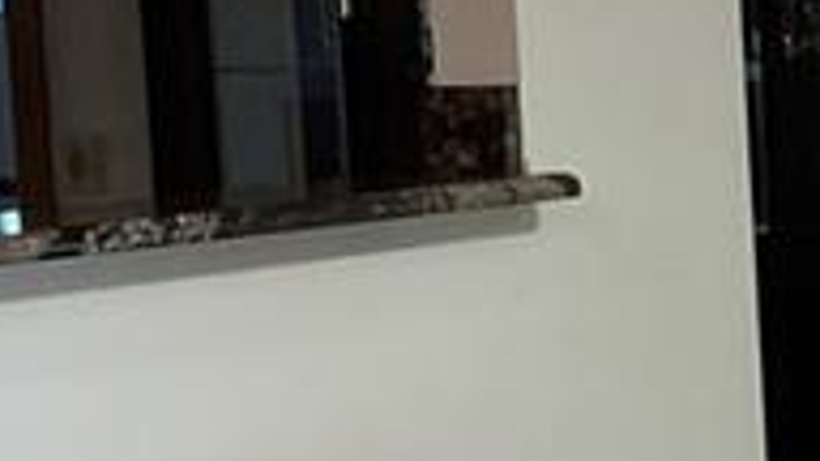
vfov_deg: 6.3
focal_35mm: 191
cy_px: 525
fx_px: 4153
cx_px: 1072
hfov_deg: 11.0
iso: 125
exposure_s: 1/60
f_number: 1.8
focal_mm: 3.99
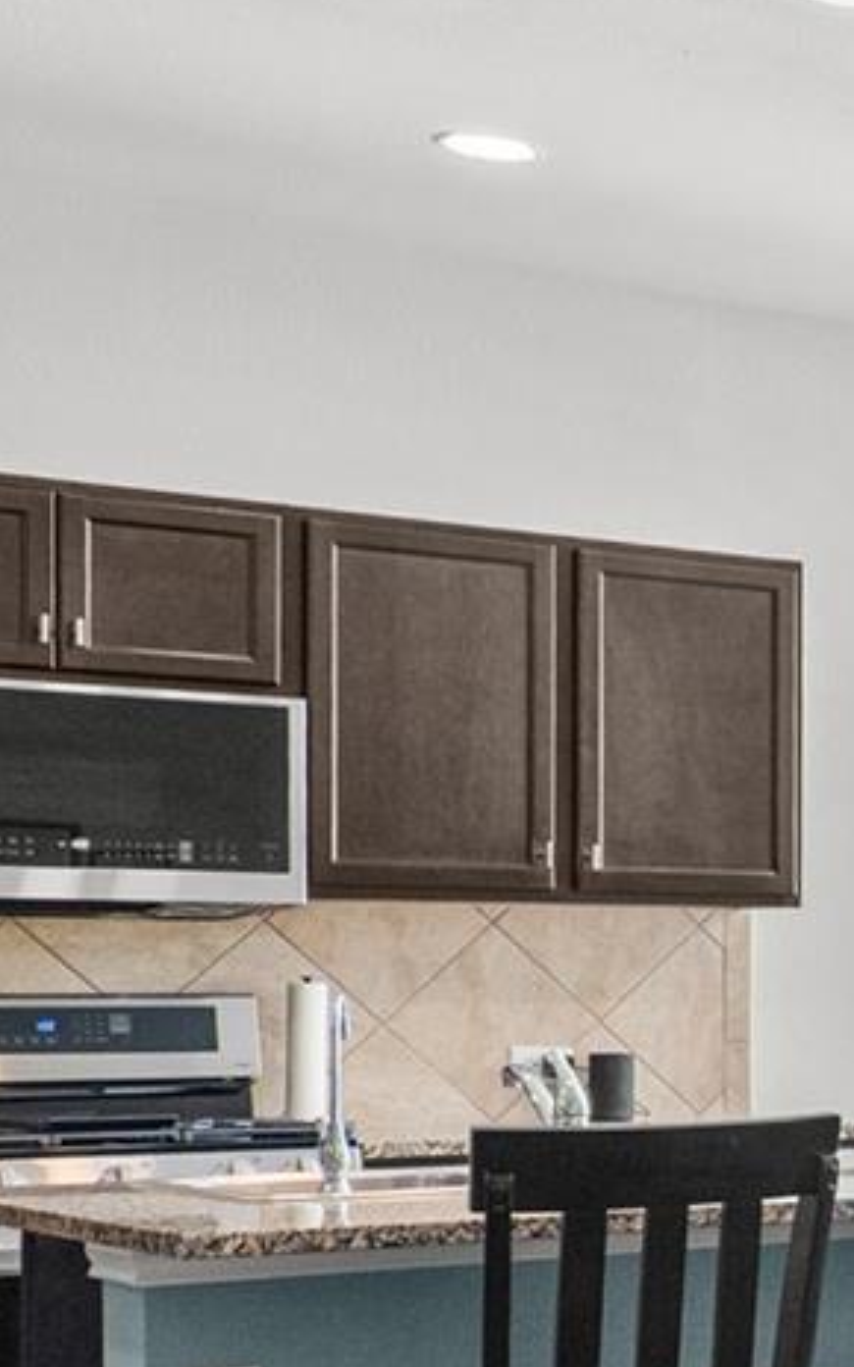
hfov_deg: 12.5
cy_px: 1189
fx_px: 2681
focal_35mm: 72
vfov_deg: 27.7
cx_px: 2253
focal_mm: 16
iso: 400
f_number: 7.1
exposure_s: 1/5
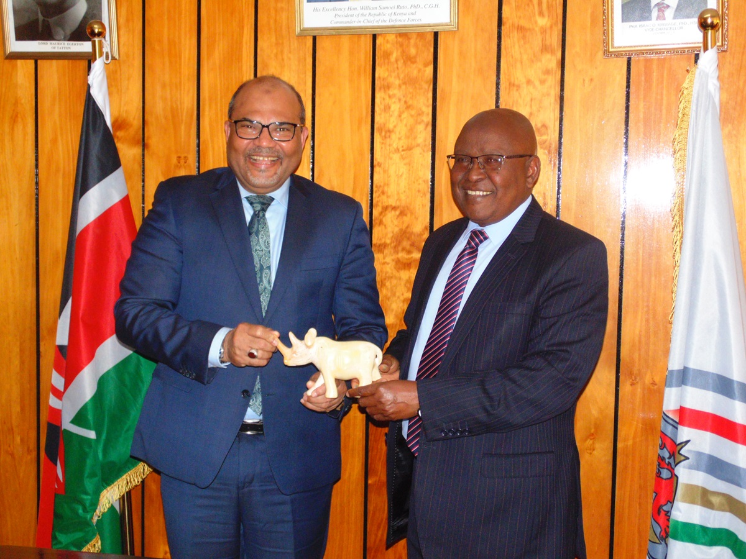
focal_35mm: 53
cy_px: 280
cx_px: 373
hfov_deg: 36.2
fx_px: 1142
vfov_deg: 27.5
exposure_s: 1/60
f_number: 3.9
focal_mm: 9.5
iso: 400
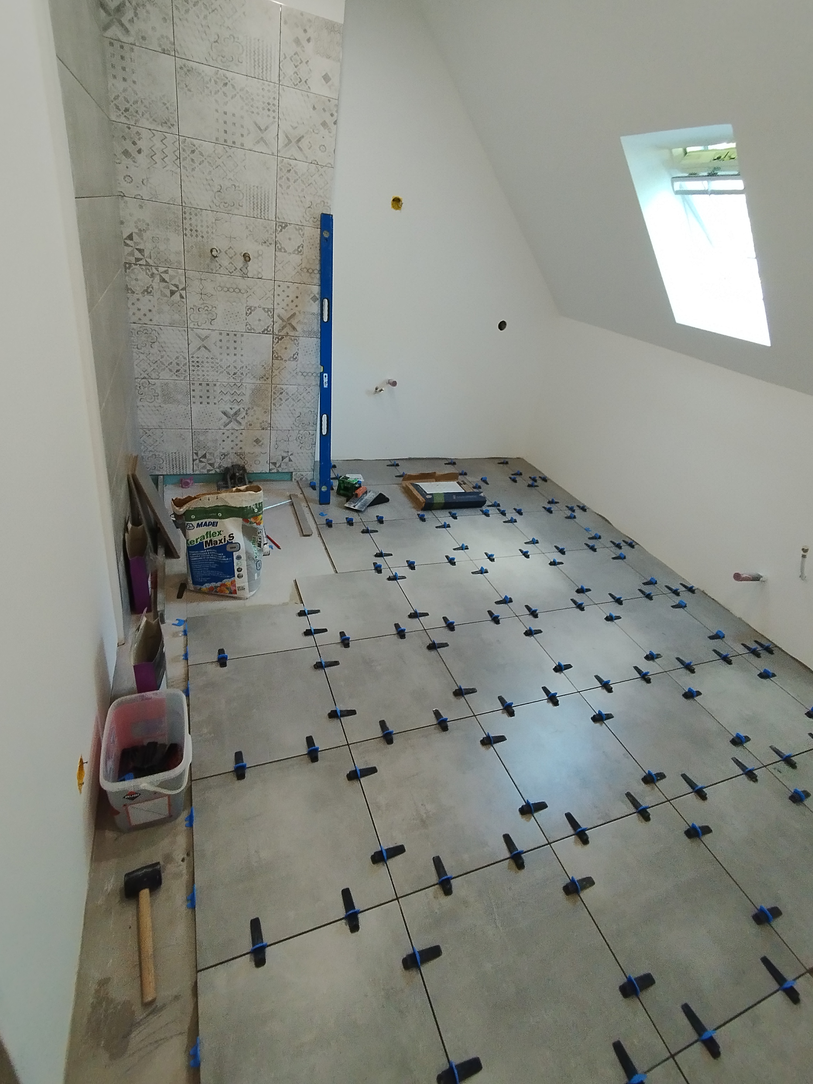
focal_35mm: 17
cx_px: 424
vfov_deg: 90.9
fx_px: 532
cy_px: 508
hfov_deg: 74.7
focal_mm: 1.65
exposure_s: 1/33.3
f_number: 2.2
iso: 210
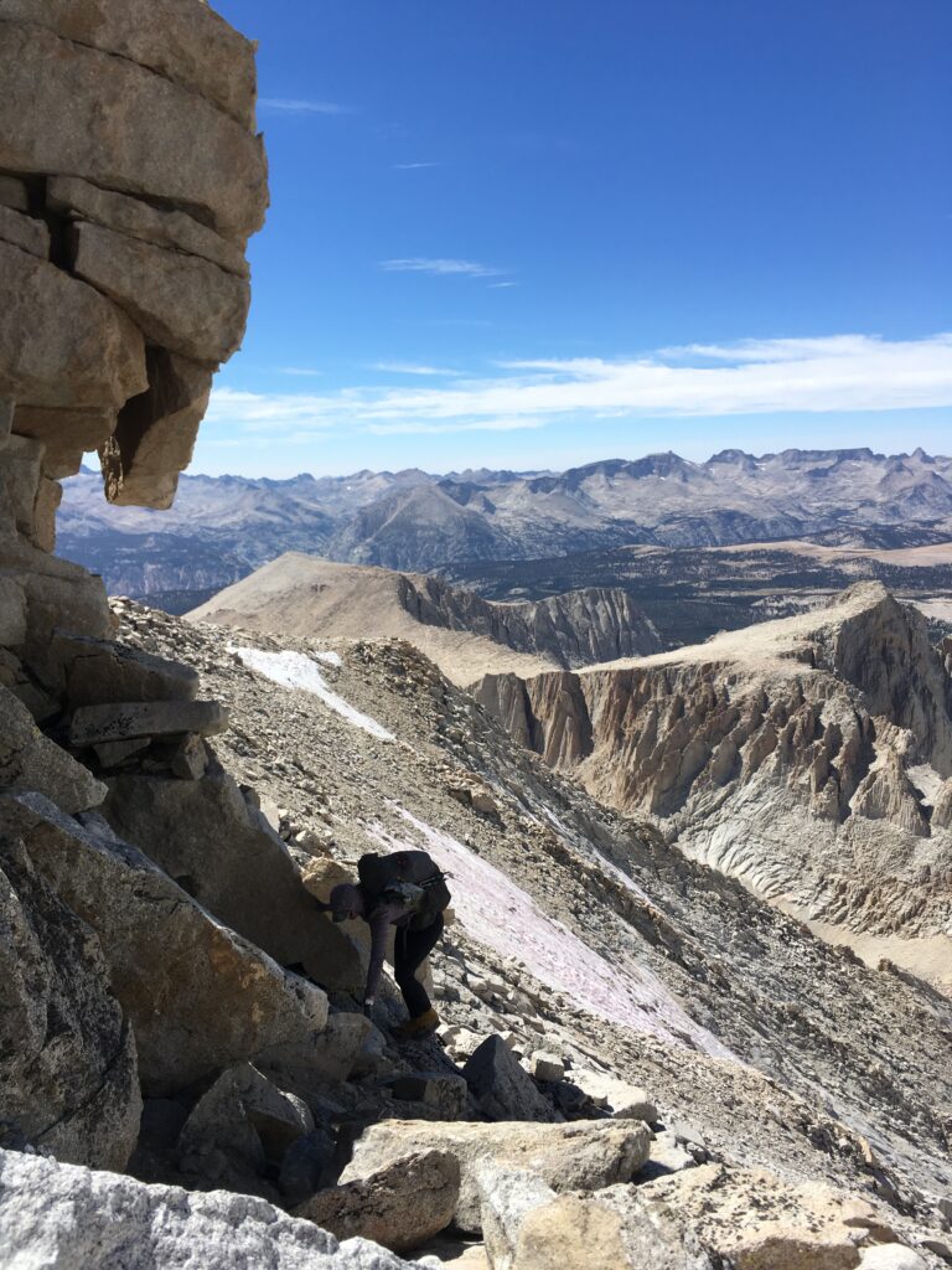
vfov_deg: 61.7
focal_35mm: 29
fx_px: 1063
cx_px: 476
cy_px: 635
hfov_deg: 48.2
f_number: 2.2
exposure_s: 1/1570
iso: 25
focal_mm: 4.15
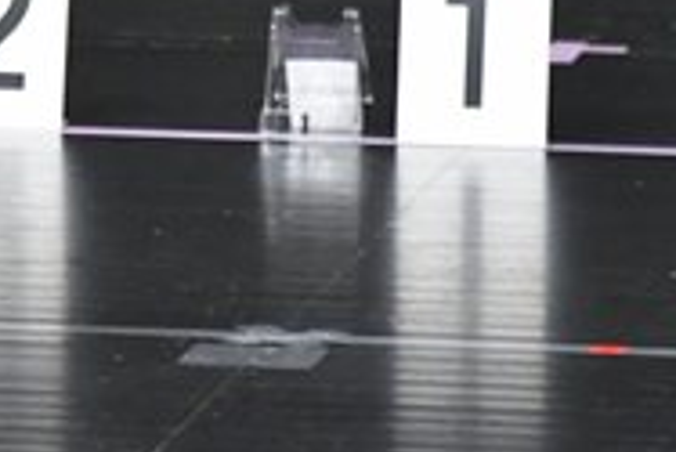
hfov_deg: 1.7
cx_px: -352
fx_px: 22174
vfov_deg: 1.2
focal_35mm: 1180
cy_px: -217
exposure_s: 1/400
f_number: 5.6
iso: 5000
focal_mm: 190
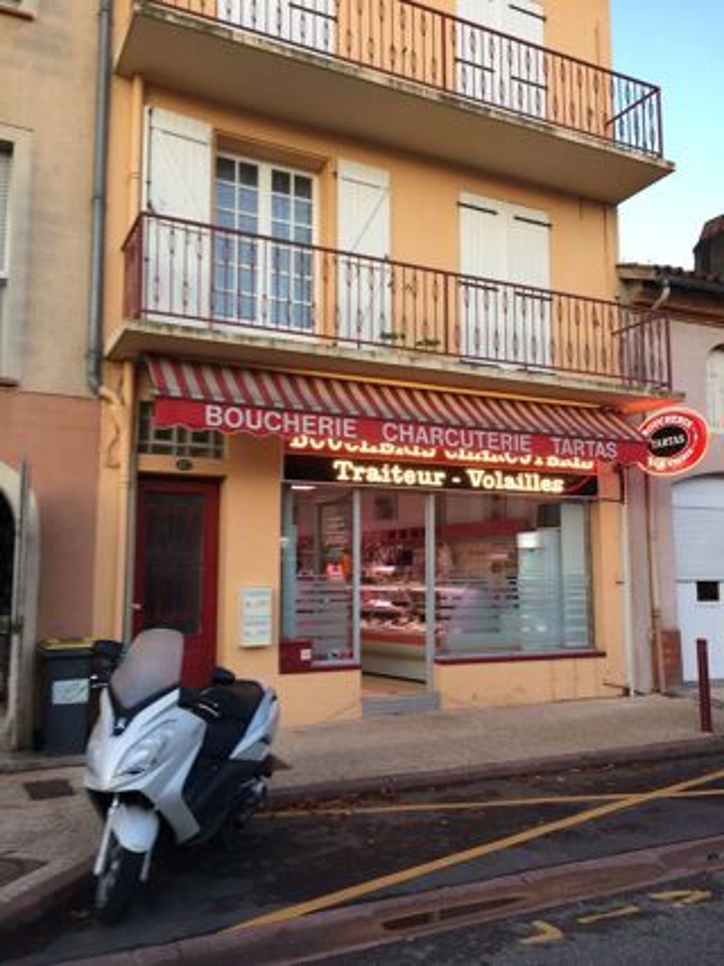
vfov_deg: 61.7
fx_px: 809
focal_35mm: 29
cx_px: 362
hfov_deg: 48.2
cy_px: 483
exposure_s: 1/50
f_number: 2.2
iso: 50
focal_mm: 4.15
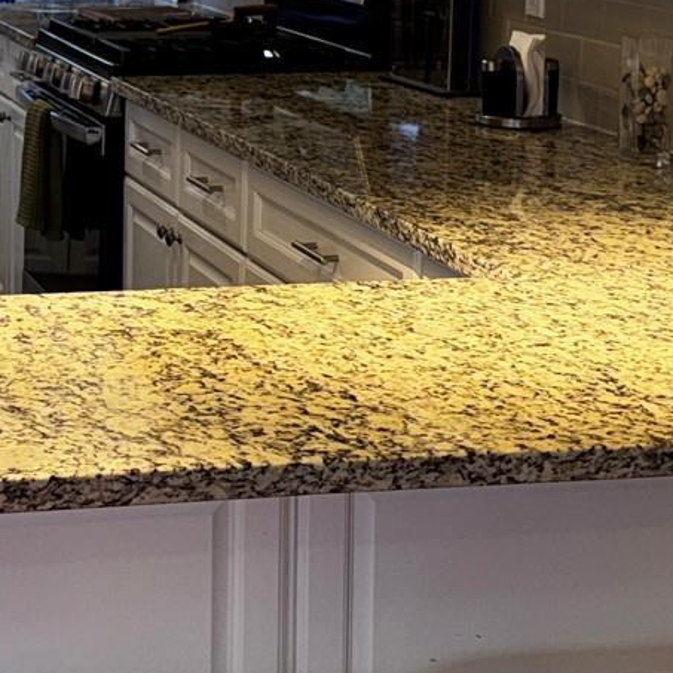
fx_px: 2112
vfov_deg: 17.8
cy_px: 76
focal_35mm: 96
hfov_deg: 17.9
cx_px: 83
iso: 50
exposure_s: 1/30
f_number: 1.78
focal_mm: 6.76
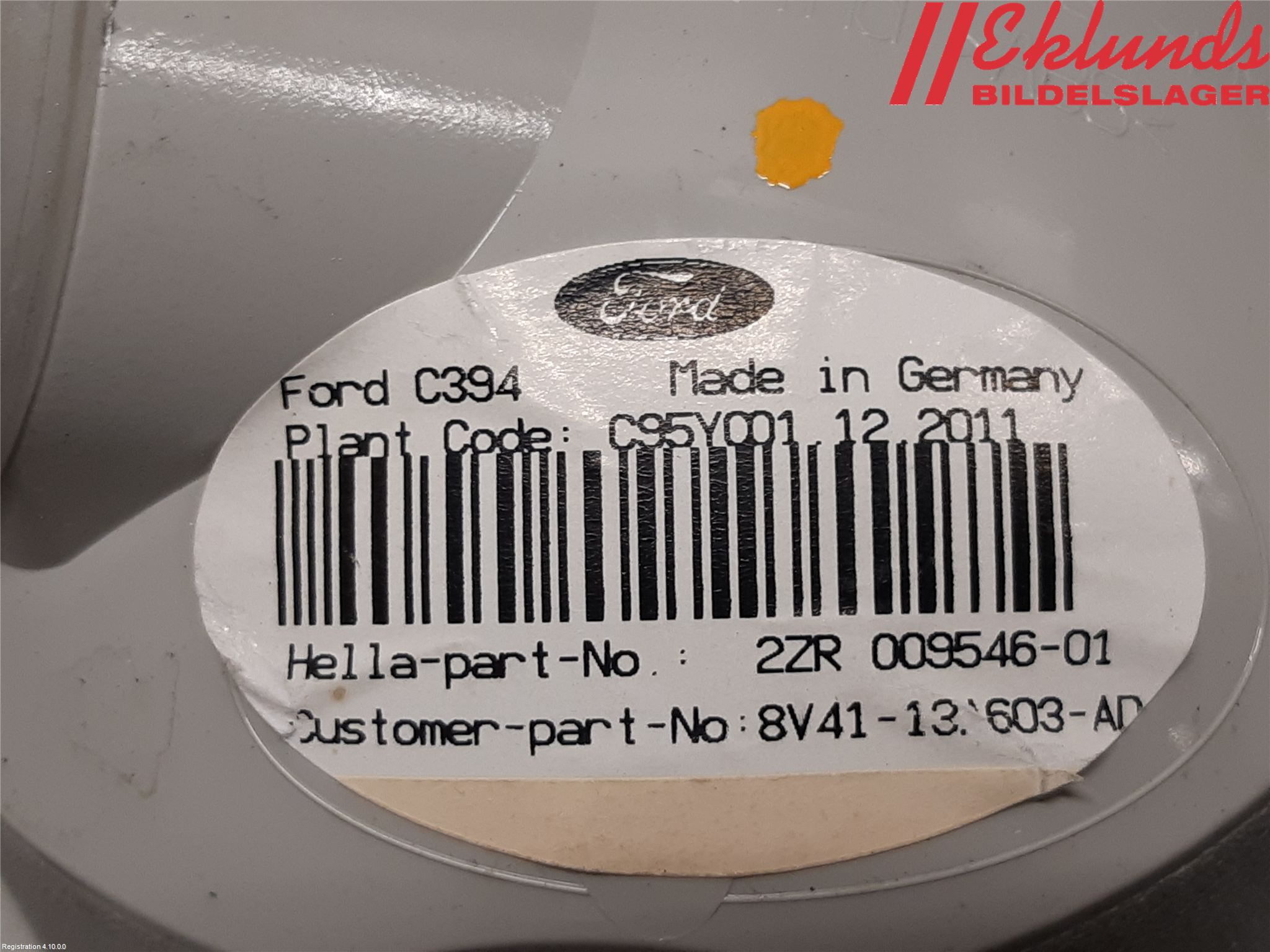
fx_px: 954
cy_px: 476
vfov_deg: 53.1
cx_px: 635
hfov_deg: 67.3
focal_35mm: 26
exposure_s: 1/50
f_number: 1.7
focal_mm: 3.93
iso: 64
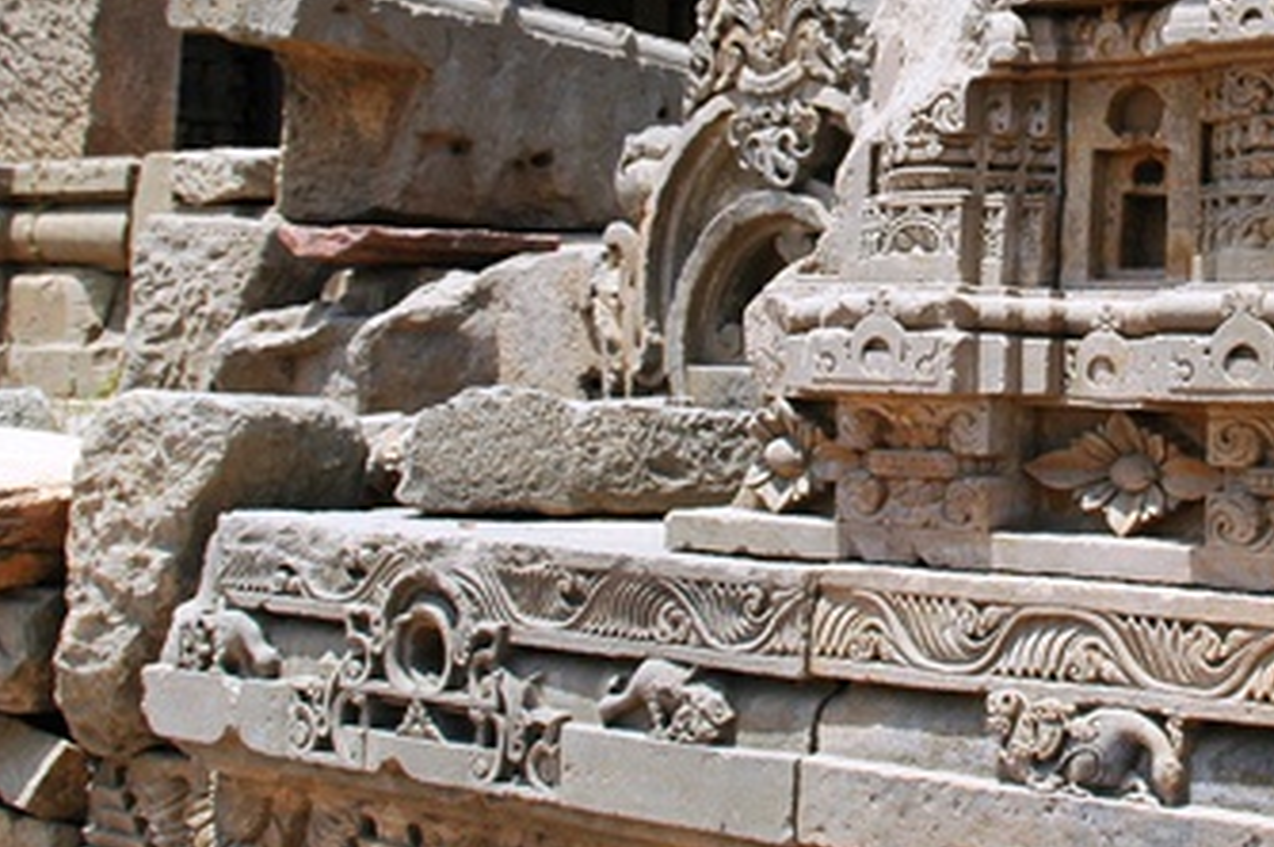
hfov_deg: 27.5
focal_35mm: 72
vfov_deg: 18.6
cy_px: 114
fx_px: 2544
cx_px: 1026
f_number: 10
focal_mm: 25
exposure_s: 1/320
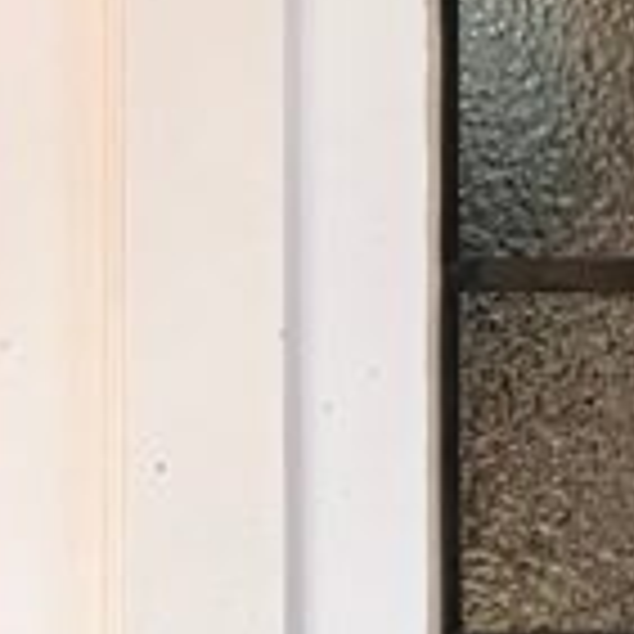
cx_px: 99
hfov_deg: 9.7
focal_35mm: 180
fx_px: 3730
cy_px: 36
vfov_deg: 9.7
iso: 25
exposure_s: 1/33
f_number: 1.8
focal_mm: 3.99
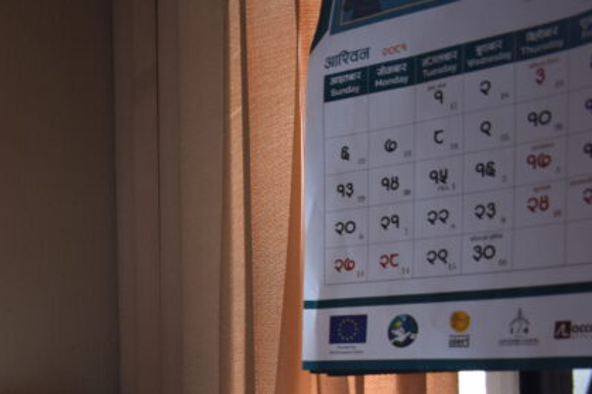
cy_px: 406
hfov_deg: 27.3
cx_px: -97
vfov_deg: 19.9
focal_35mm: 66
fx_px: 1085
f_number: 3.5
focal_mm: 18
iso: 400
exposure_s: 1/30
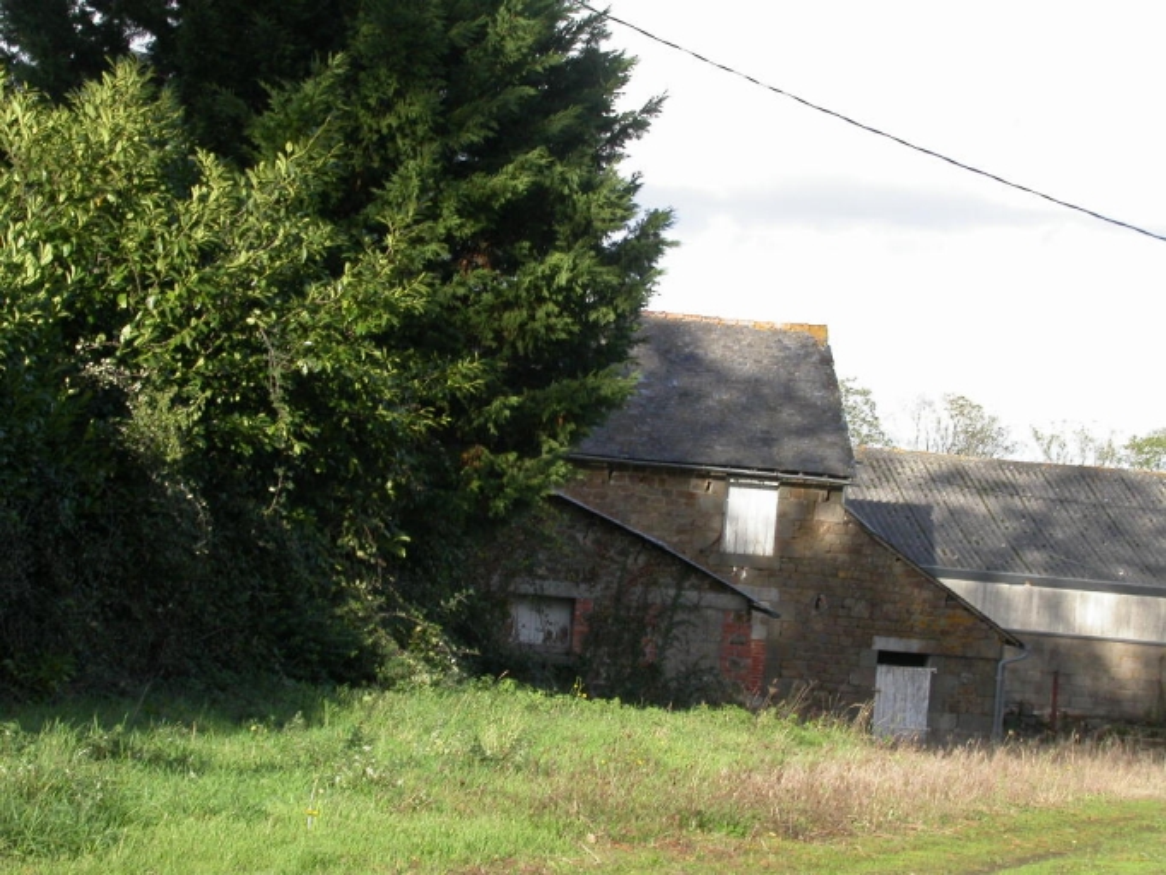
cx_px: 583
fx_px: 3538
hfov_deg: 18.7
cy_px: 438
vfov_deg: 14.1
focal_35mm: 105
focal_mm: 21.8
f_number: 5.2
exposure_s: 1/258
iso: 100
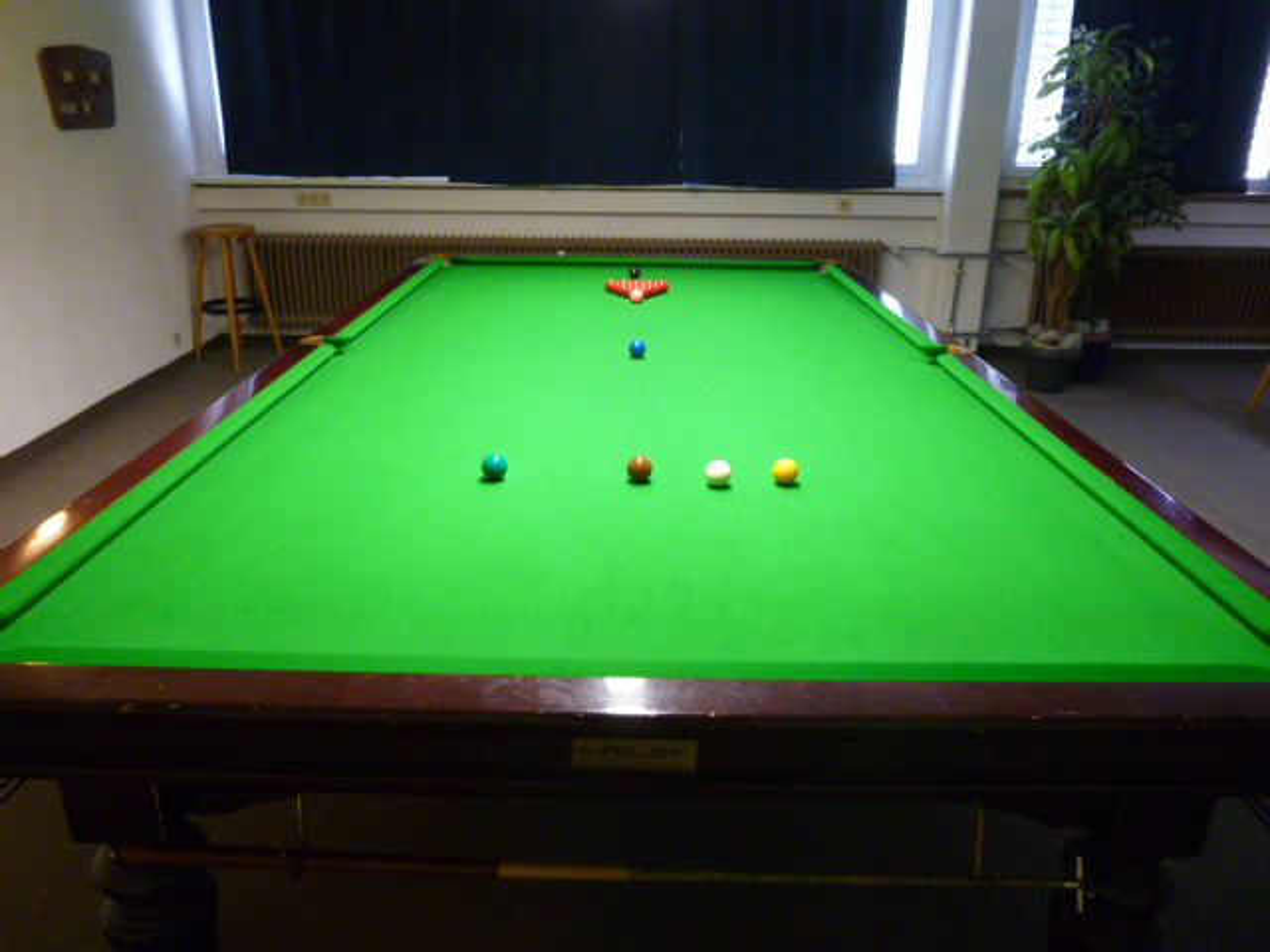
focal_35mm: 25
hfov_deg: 69.4
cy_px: 476
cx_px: 635
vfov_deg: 54.9
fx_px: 917
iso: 400
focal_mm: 4.5
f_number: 3.1
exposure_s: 1/25
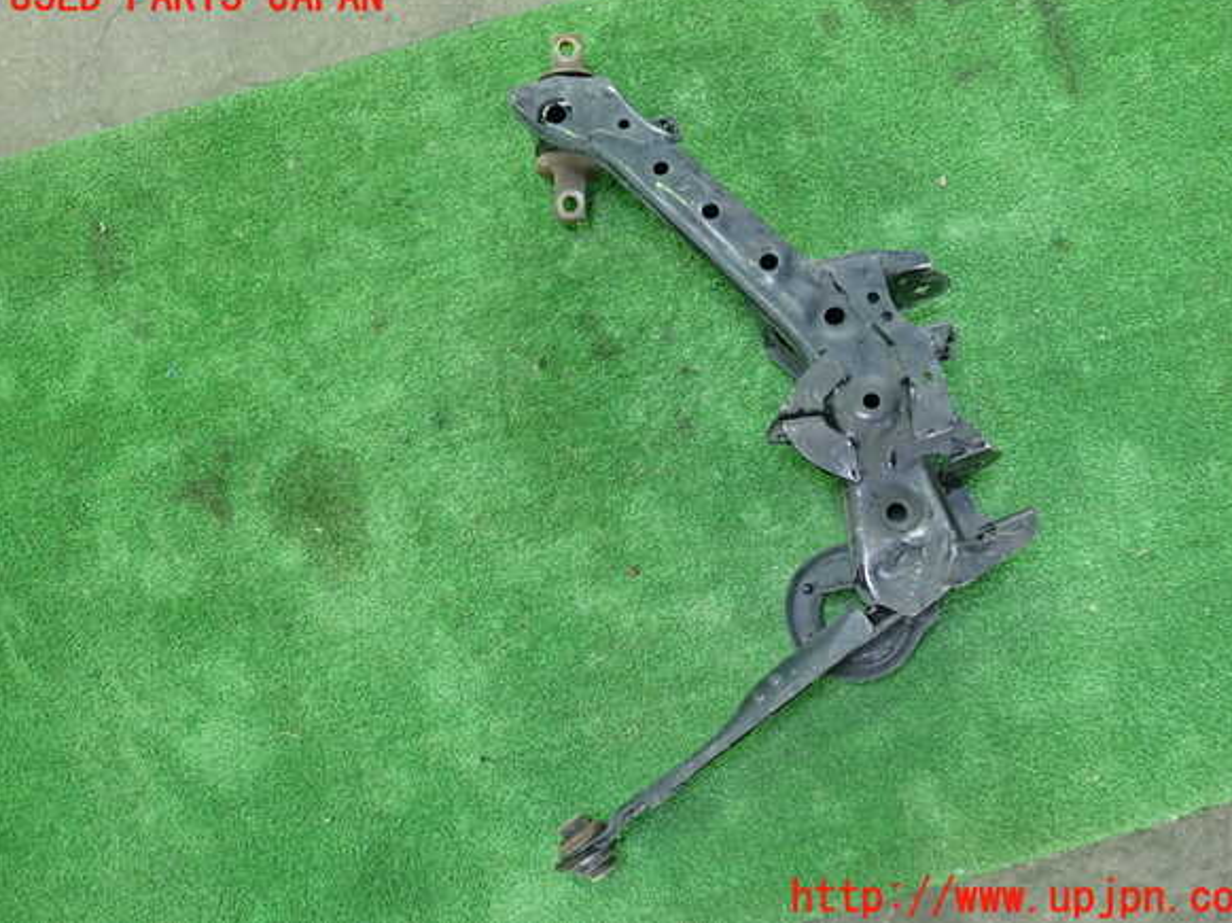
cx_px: 634
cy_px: 448
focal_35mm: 31
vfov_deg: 45.4
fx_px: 1103
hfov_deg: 58.4
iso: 800
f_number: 2.3
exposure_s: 1/50
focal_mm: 5.5
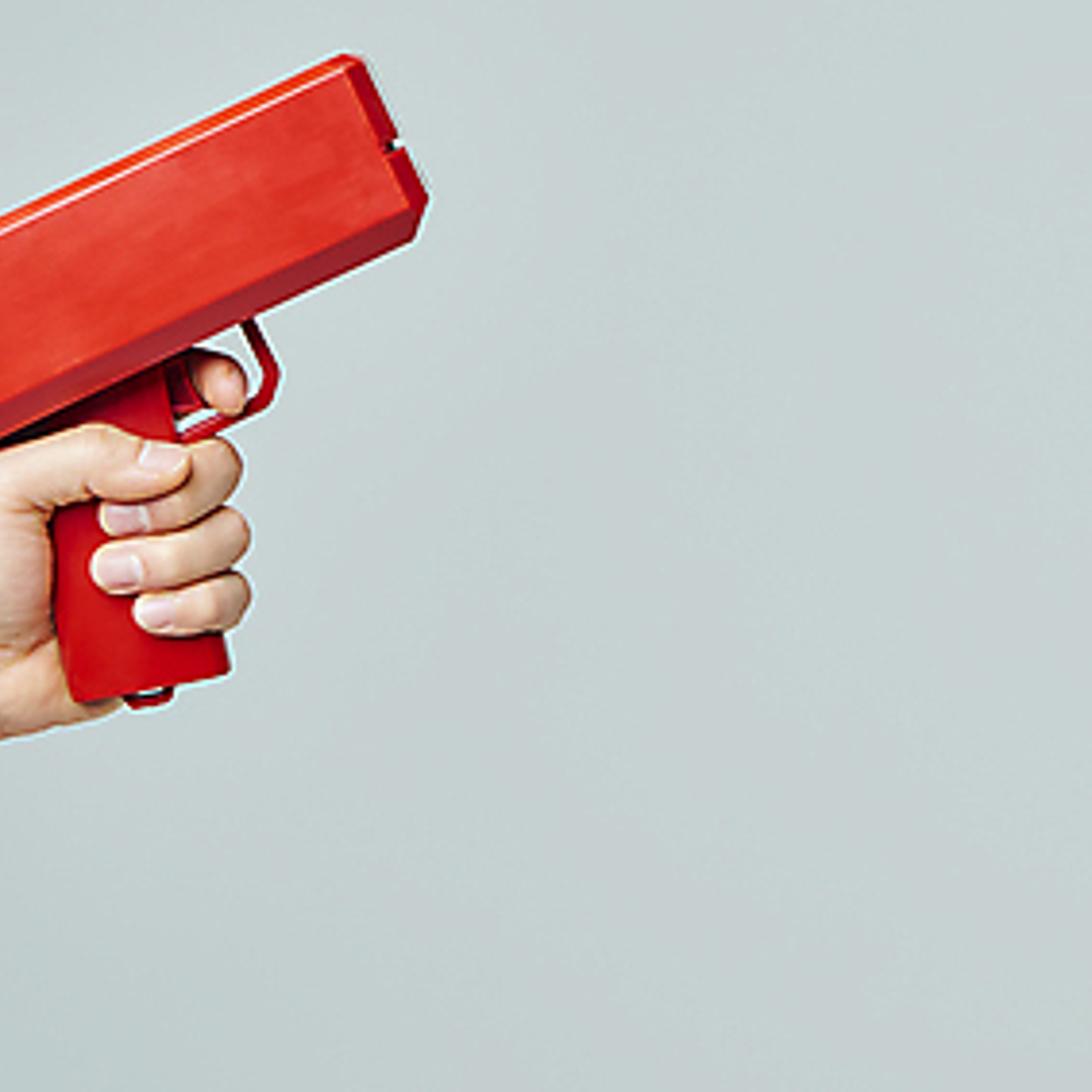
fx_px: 4497
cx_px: 583
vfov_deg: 13.8
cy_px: 509
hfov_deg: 13.8
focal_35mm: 126
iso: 100
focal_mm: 70
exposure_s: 1/125
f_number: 11
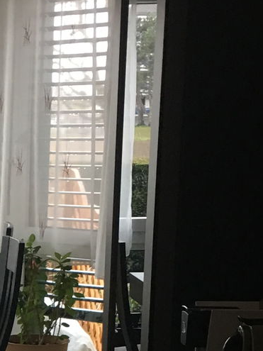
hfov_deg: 11.4
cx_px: -114
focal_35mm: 125
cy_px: 470
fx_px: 1267
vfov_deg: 15.0
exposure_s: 1/17
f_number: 2.2
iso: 64
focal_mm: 4.15
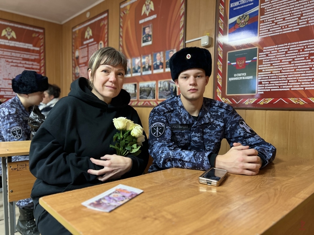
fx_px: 236
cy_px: 118
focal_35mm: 26
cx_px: 157
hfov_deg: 67.3
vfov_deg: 53.0
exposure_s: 1/50
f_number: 1.5
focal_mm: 5.7
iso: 320
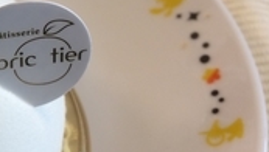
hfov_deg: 23.4
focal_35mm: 82
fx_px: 586
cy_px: 19
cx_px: -62
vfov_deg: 14.7
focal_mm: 4.15
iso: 125
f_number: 2.2
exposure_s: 1/33
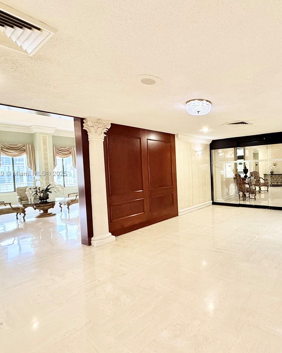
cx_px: 214
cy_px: 174
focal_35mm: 19
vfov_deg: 83.3
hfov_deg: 66.2
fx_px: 198
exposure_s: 1/60
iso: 250
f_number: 2.2
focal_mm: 2.22
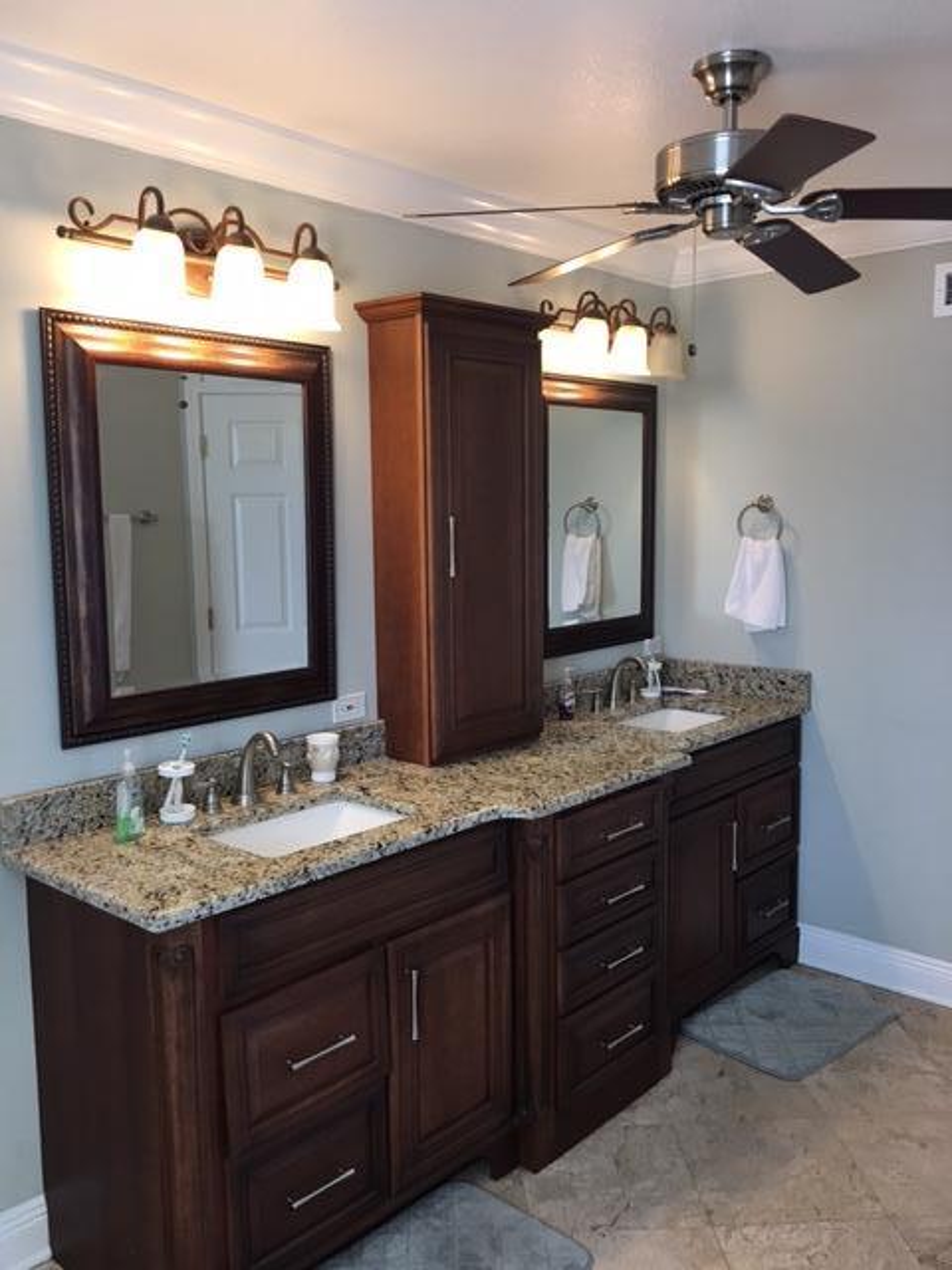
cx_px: 476
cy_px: 635
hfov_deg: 48.2
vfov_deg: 61.7
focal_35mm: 29
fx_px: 1063
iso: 25
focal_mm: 4.15
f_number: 2.2
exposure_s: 1/30
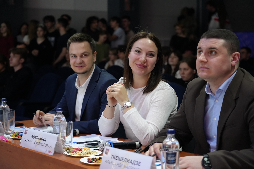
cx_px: 127
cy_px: 84
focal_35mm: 73
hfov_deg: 27.7
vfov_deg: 18.7
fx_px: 515
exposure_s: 1/160
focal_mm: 73
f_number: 4
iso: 5000
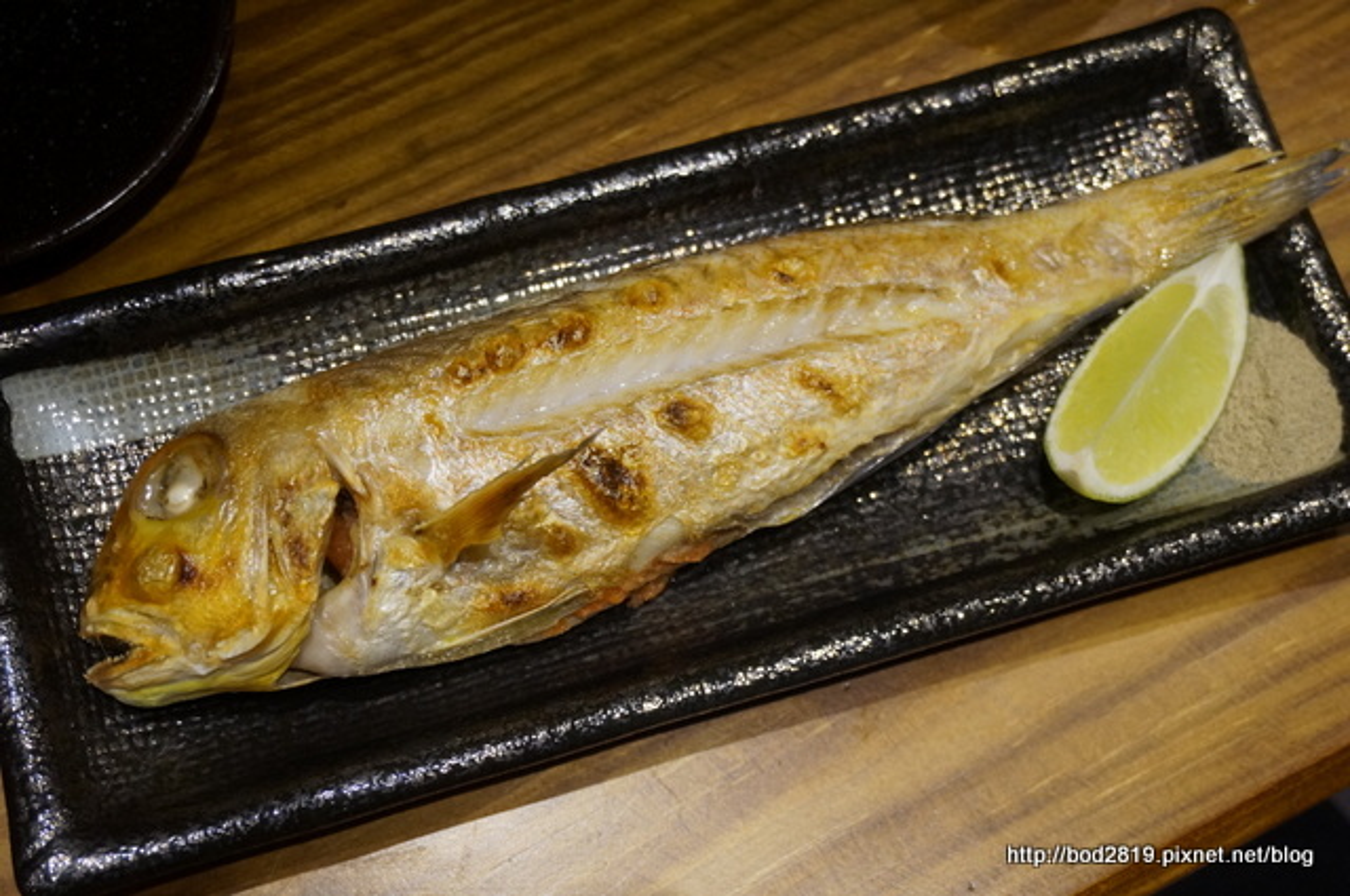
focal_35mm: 48
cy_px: 448
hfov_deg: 41.2
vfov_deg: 28.0
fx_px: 1798
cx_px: 675
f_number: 5
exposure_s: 1/60
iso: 1600
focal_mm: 32
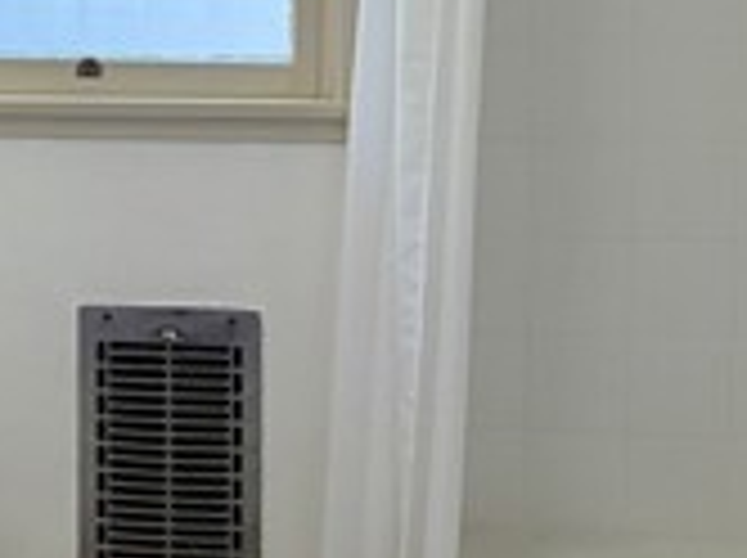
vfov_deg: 25.6
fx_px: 1164
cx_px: 126
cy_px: -4
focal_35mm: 54
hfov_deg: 34.3
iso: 80
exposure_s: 1/120
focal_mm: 2.22
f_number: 2.2
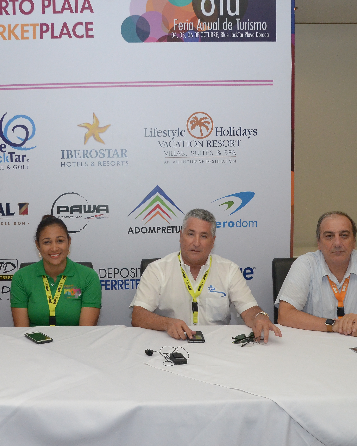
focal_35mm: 39
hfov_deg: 37.8
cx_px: 118
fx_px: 515
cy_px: 224
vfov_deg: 46.8
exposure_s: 1/250
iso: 2000
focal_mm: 18
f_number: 5
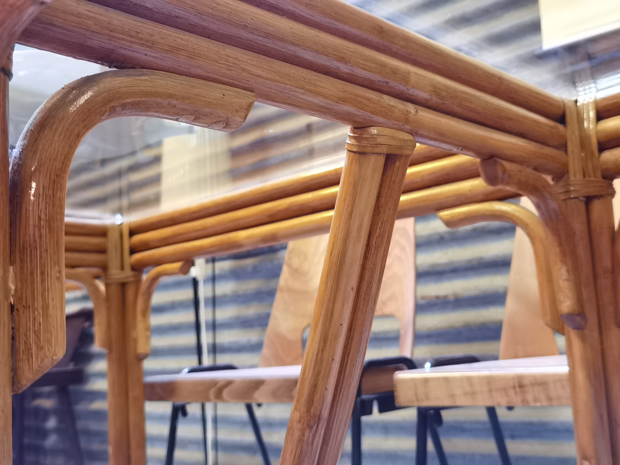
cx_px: 310
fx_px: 716
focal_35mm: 40
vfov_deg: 36.0
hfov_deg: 46.8
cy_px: 232
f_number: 1.9
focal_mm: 6.71
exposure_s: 1/25
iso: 640
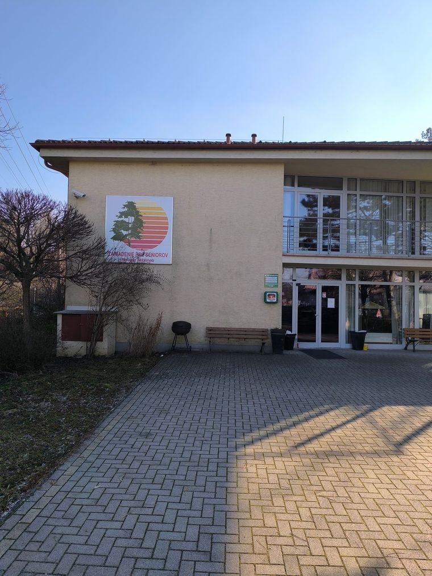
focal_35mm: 23
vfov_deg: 73.9
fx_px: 383
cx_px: 216
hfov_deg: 58.9
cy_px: 288
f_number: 1.65
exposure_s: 1/791
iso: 50
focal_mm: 6.14
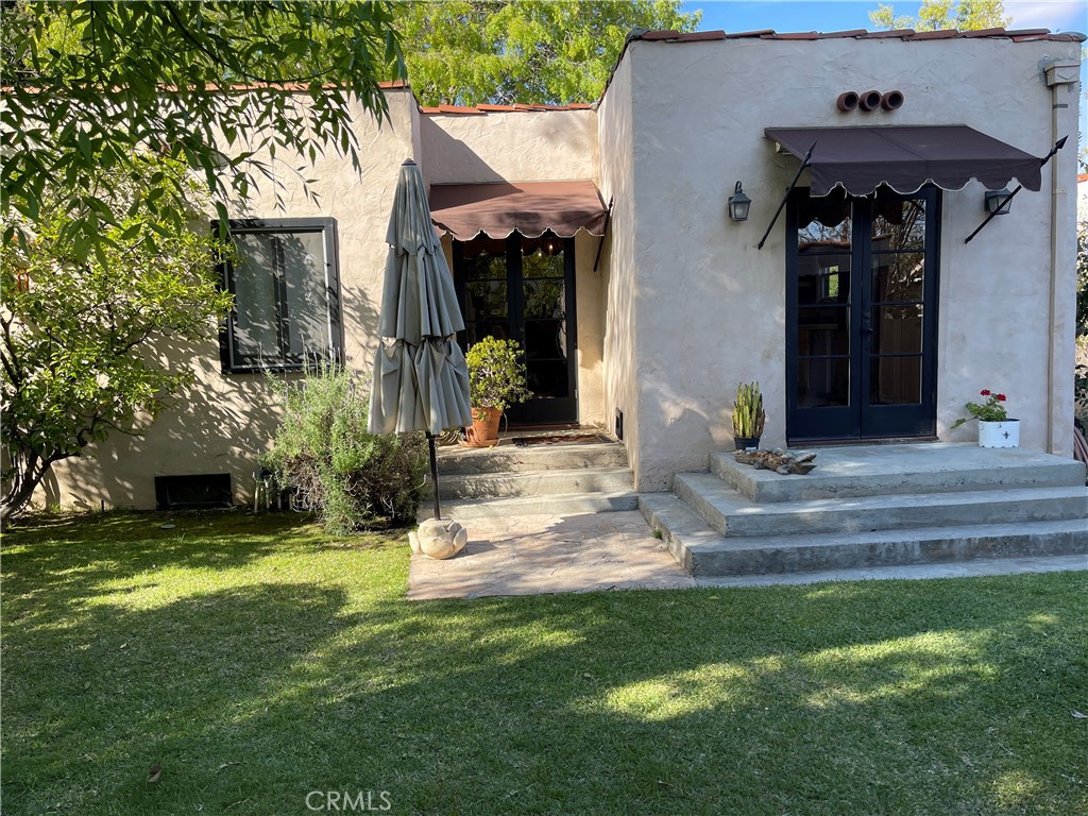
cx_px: 544
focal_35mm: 25
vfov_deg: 54.9
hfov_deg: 69.4
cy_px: 408
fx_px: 786
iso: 32
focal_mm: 5.1
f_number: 1.6
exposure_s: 1/901
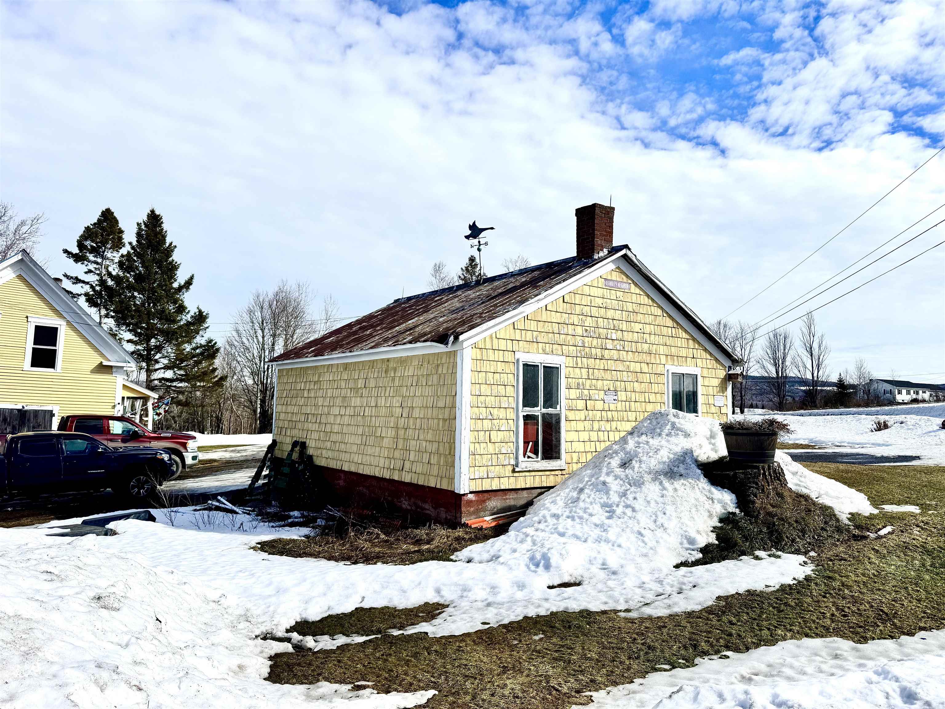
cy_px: 354
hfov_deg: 71.6
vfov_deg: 56.8
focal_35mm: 24
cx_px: 472
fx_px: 655
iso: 80
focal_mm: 6.76
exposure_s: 1/9009
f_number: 1.78
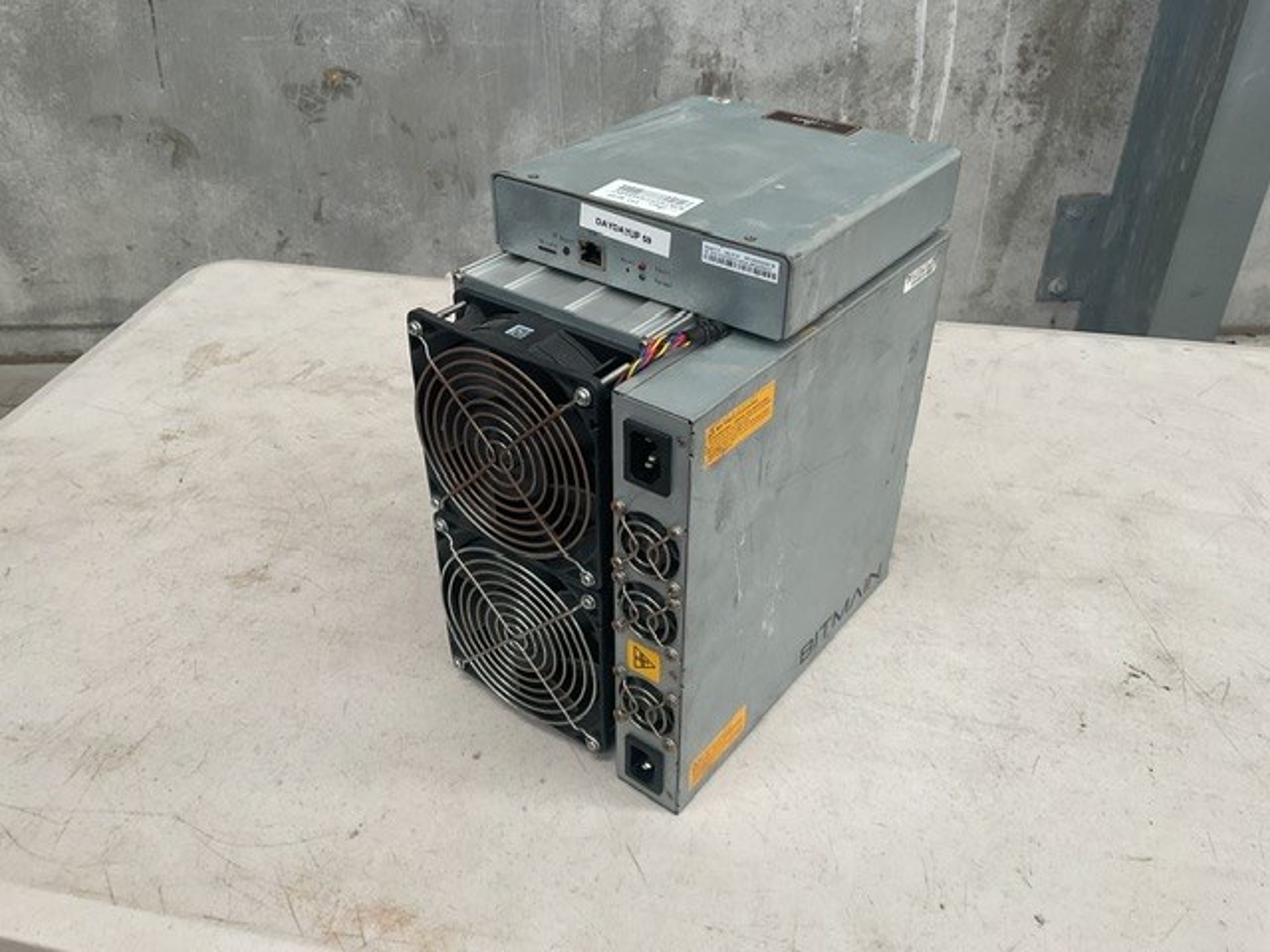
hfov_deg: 61.7
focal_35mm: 29
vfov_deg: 48.2
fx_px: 1064
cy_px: 476
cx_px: 635
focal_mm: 3
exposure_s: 1/60
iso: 50
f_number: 1.8
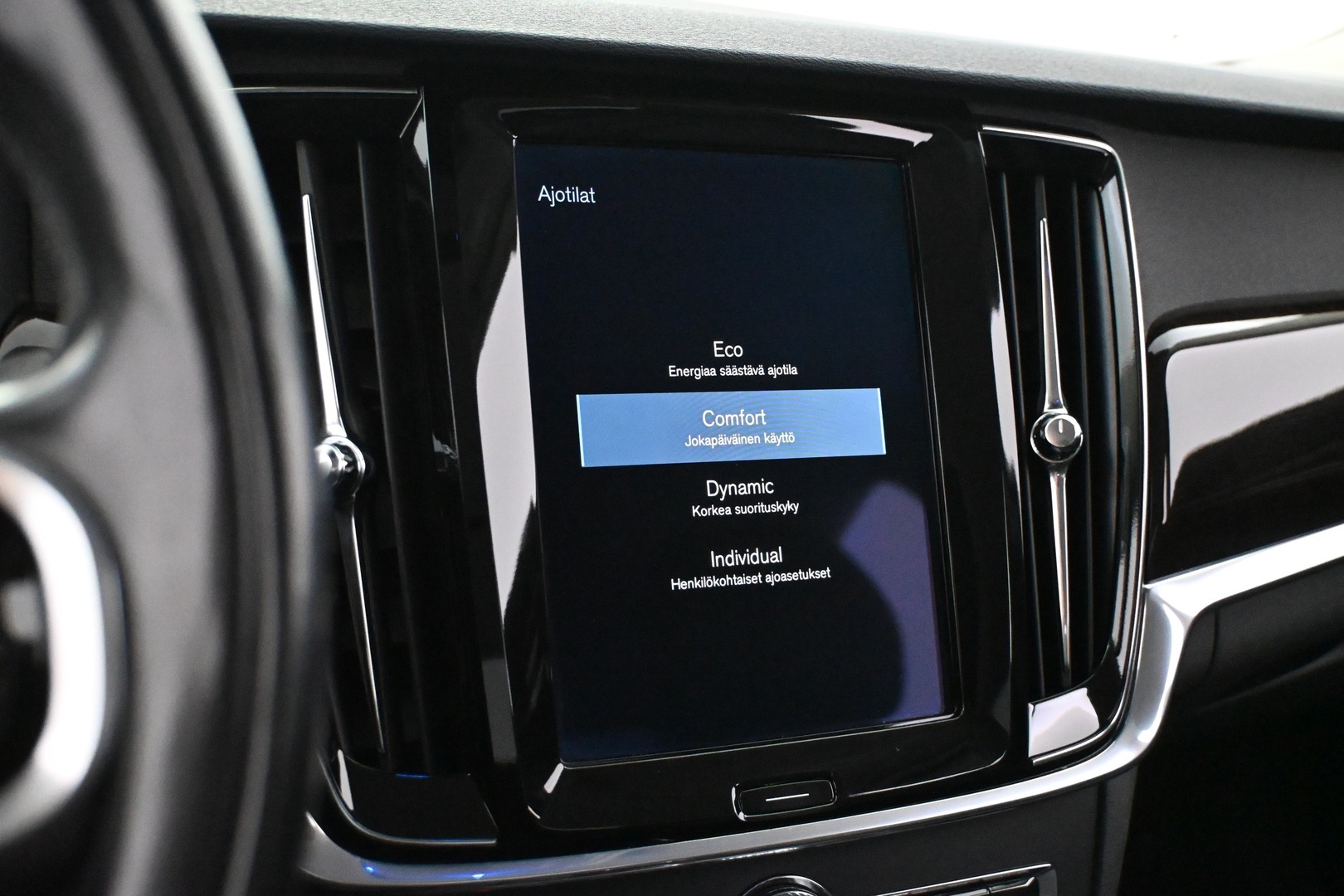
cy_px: 448
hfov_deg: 48.7
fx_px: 1484
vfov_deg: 33.6
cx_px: 672
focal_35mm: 40
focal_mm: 26.5
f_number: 4.5
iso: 10000
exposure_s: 1/60
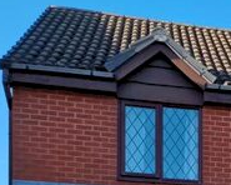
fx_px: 581
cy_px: 293
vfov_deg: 16.2
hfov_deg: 20.5
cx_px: 302
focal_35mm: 85
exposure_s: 1/279
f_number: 1.8
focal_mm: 6.4
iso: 50
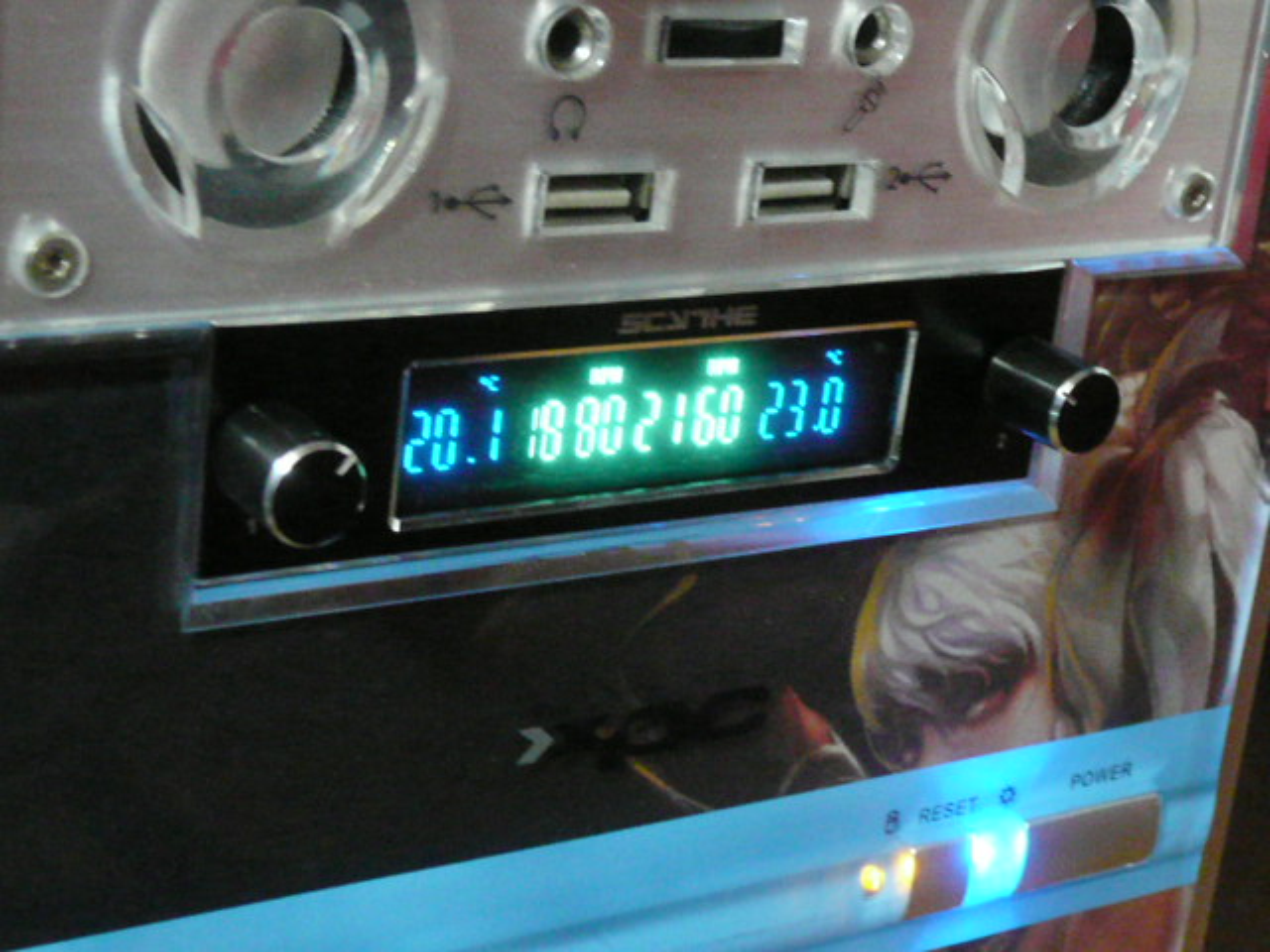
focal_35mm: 75
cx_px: 635
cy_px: 476
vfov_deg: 19.6
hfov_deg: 26.0
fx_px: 2752
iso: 800
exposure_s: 1/8
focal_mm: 8.2
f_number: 4.2
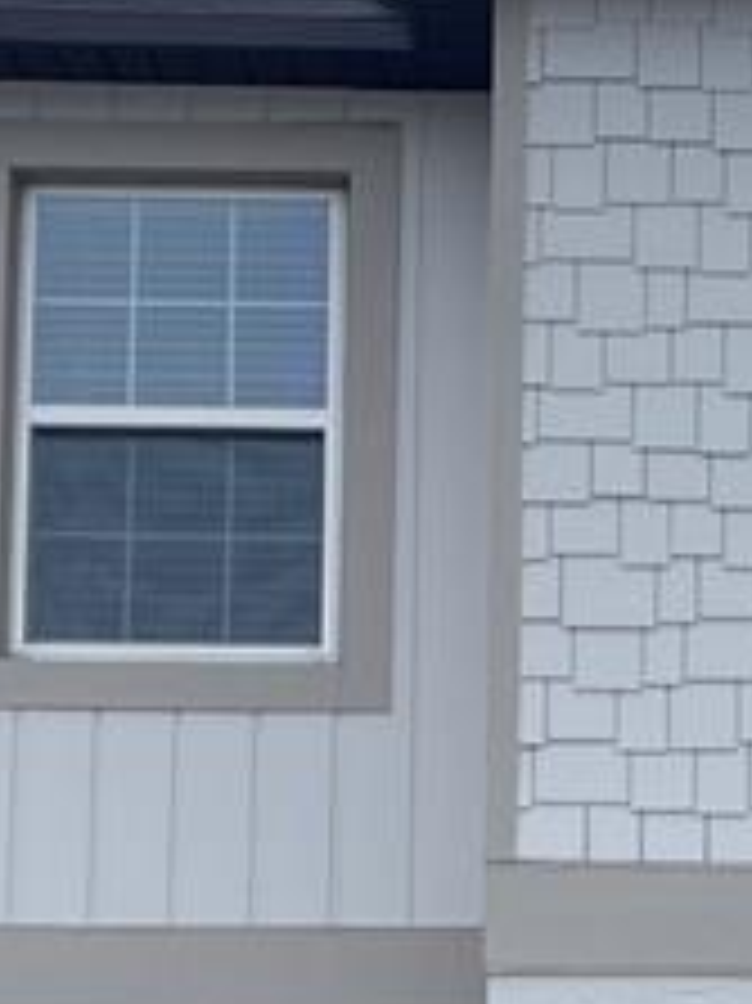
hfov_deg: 10.4
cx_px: 928
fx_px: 4059
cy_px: 1166
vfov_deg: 13.7
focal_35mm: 140
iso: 32
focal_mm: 4.2
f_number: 1.6
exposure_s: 1/213
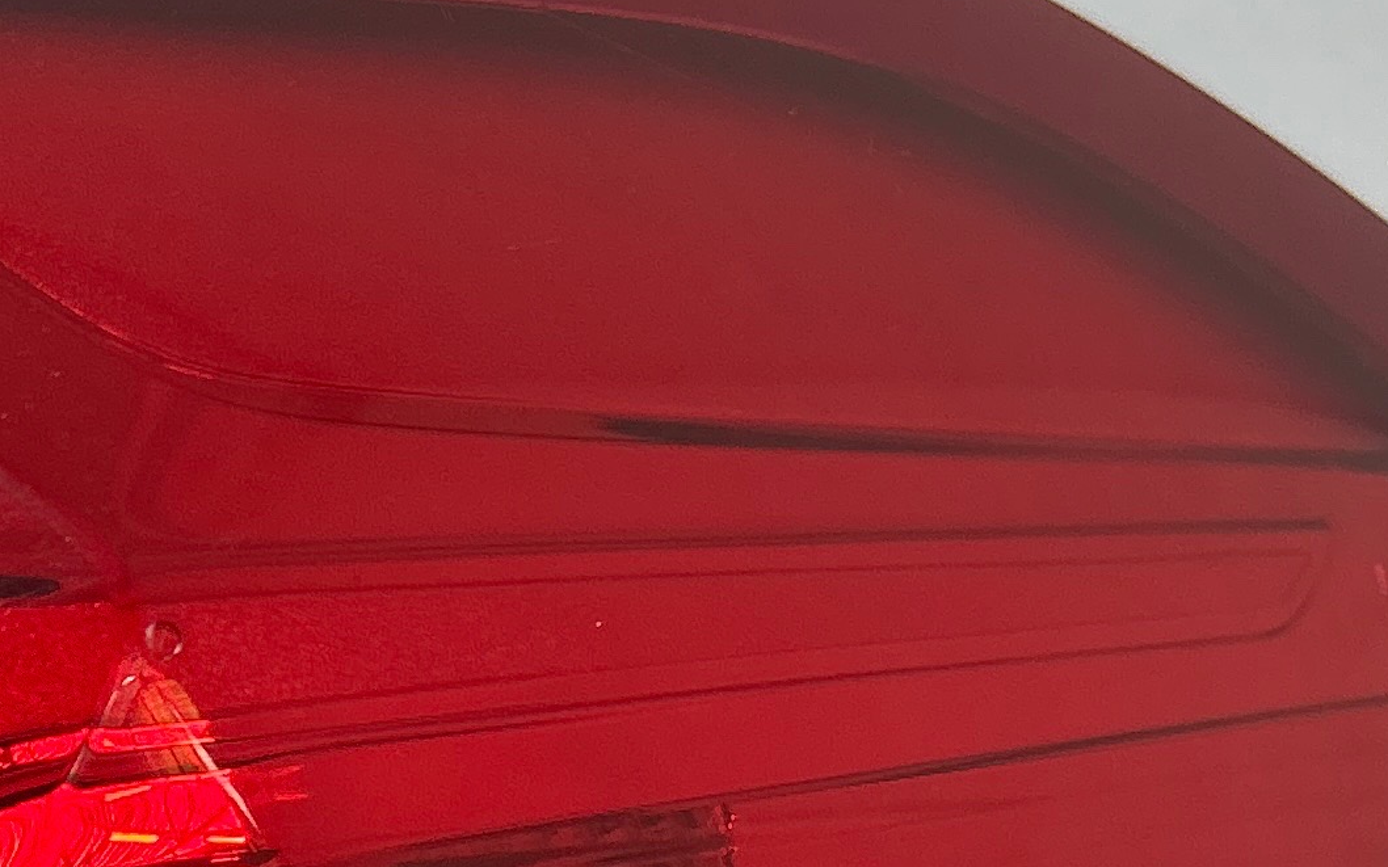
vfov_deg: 12.1
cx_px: -484
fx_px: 3971
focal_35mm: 105
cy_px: 1090
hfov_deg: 18.3
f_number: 1.5
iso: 100
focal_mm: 5.7
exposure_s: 1/100
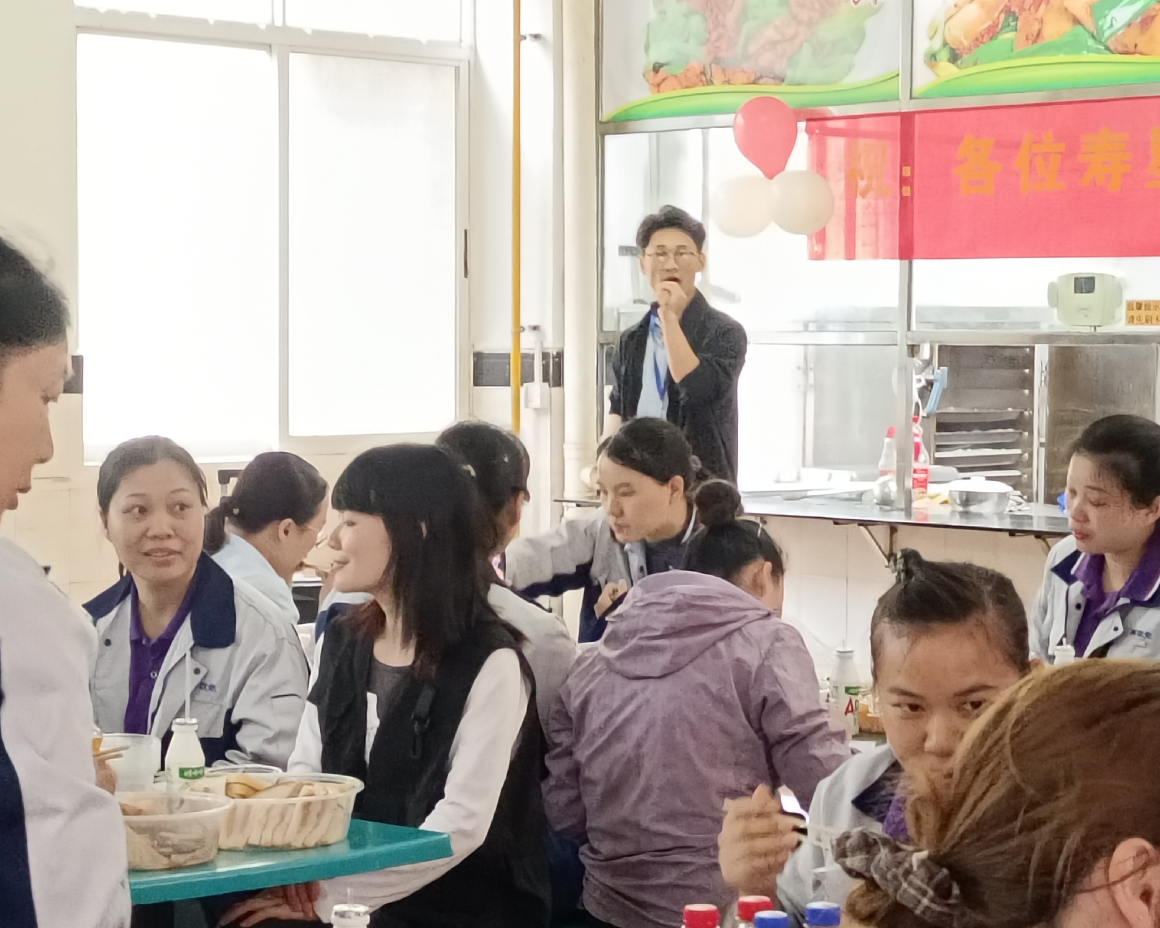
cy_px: 465
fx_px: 2884
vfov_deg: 18.3
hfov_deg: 22.7
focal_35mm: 84
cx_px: 554
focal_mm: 4.71
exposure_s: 1/25
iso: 2816
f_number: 1.79
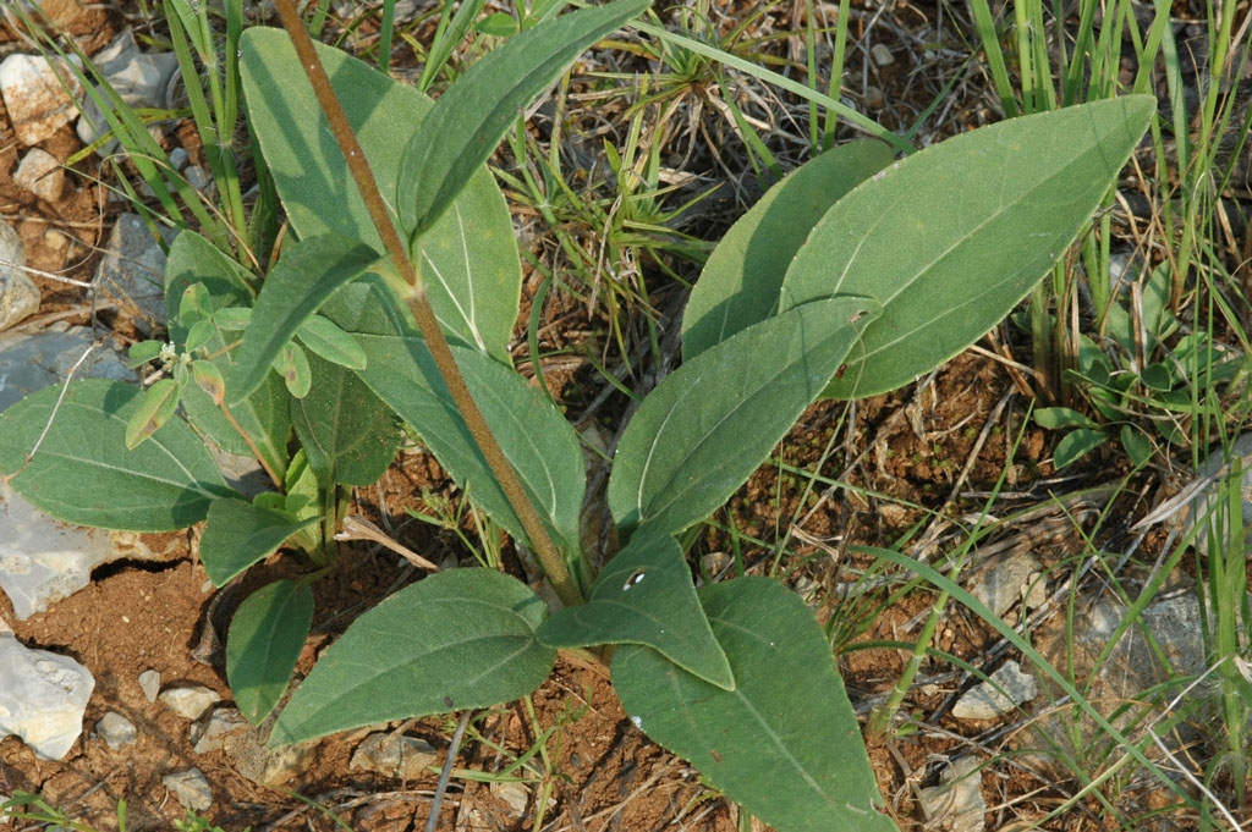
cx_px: 626
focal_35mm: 158
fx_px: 5473
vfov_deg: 8.7
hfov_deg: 13.1
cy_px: 416
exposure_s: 1/50
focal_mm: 105
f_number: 16
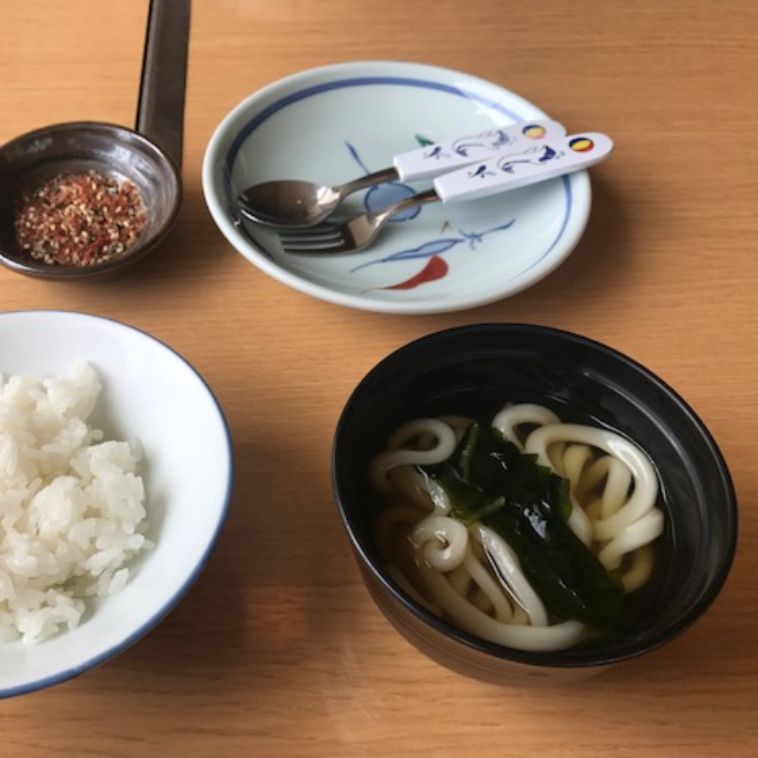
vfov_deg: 48.4
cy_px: 386
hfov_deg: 48.2
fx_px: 842
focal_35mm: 34
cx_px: 316
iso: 20
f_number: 1.8
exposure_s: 1/259
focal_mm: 3.99
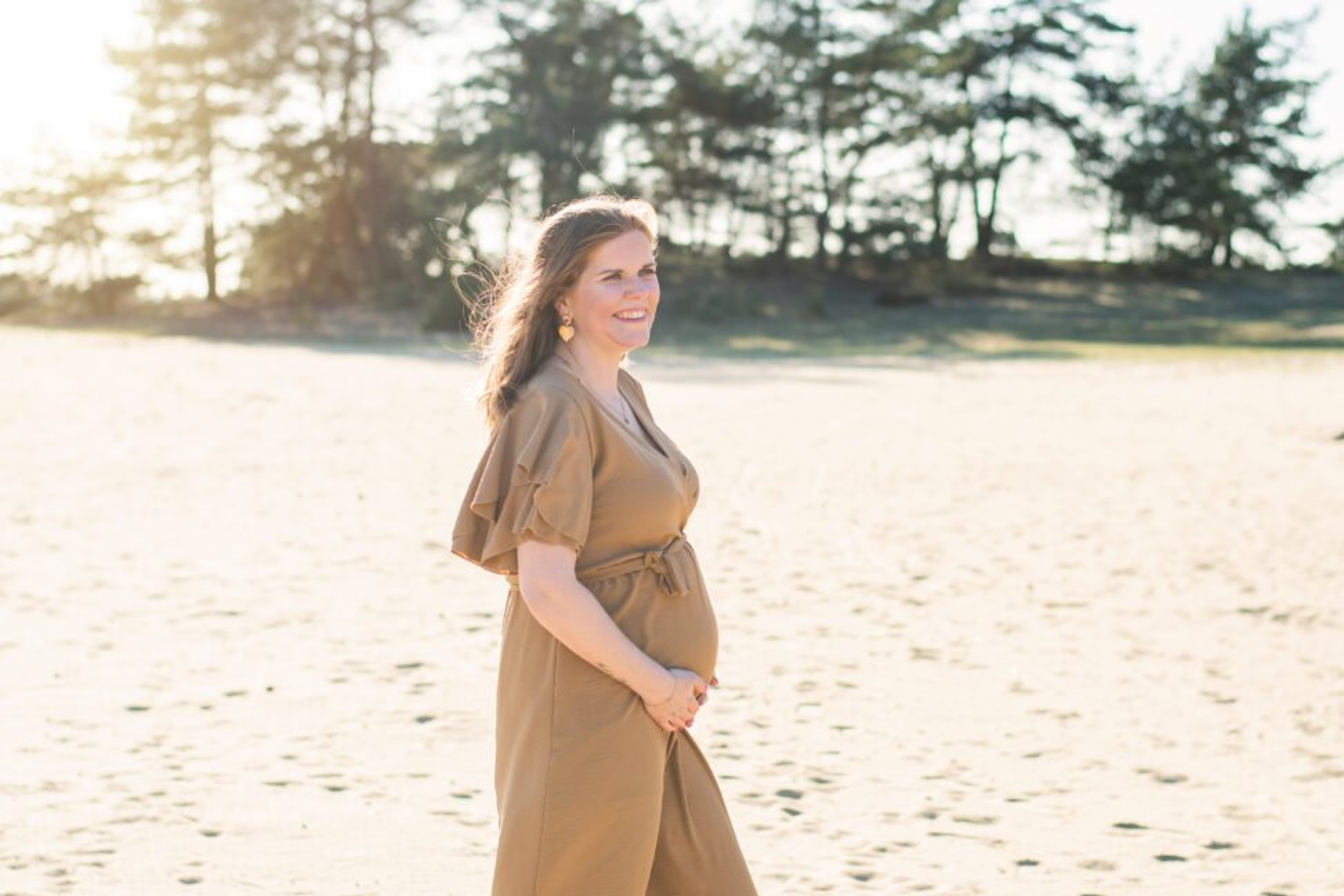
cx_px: 672
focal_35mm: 75
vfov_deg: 18.2
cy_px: 448
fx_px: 2800
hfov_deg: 27.0
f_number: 2.5
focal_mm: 50
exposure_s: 1/1600
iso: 160
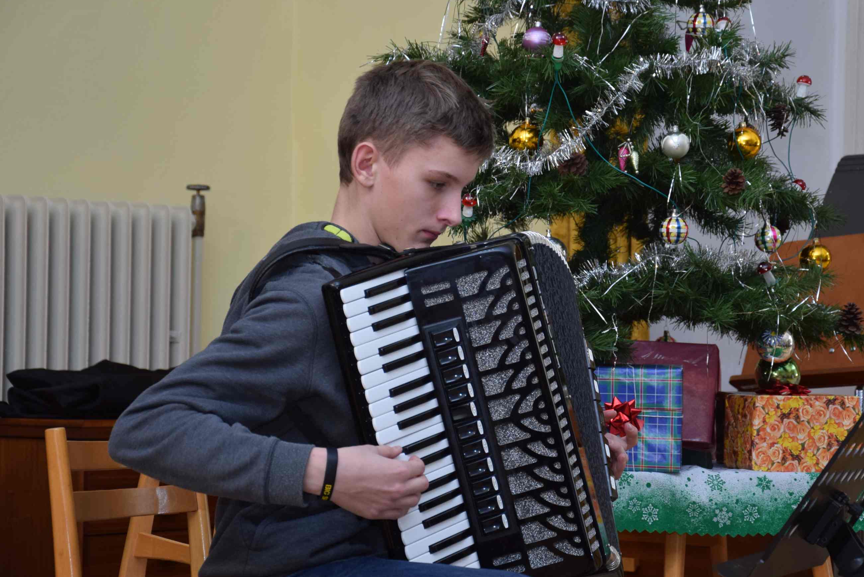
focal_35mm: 138
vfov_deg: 10.0
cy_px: 296
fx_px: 3314
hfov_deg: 14.9
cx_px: 454
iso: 400
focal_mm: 80
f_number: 5.3
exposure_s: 1/100
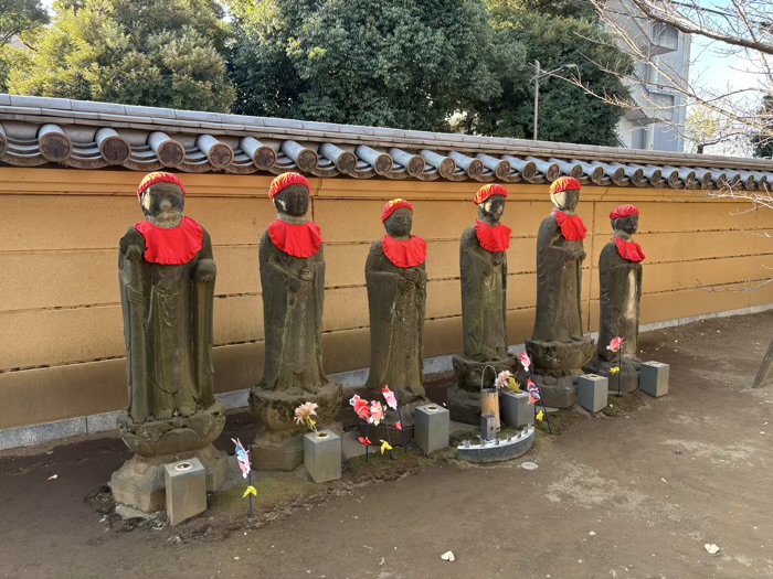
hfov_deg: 67.3
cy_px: 290
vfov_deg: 53.1
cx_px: 386
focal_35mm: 26
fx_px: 581
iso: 40
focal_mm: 5.96
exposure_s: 1/121
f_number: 1.6
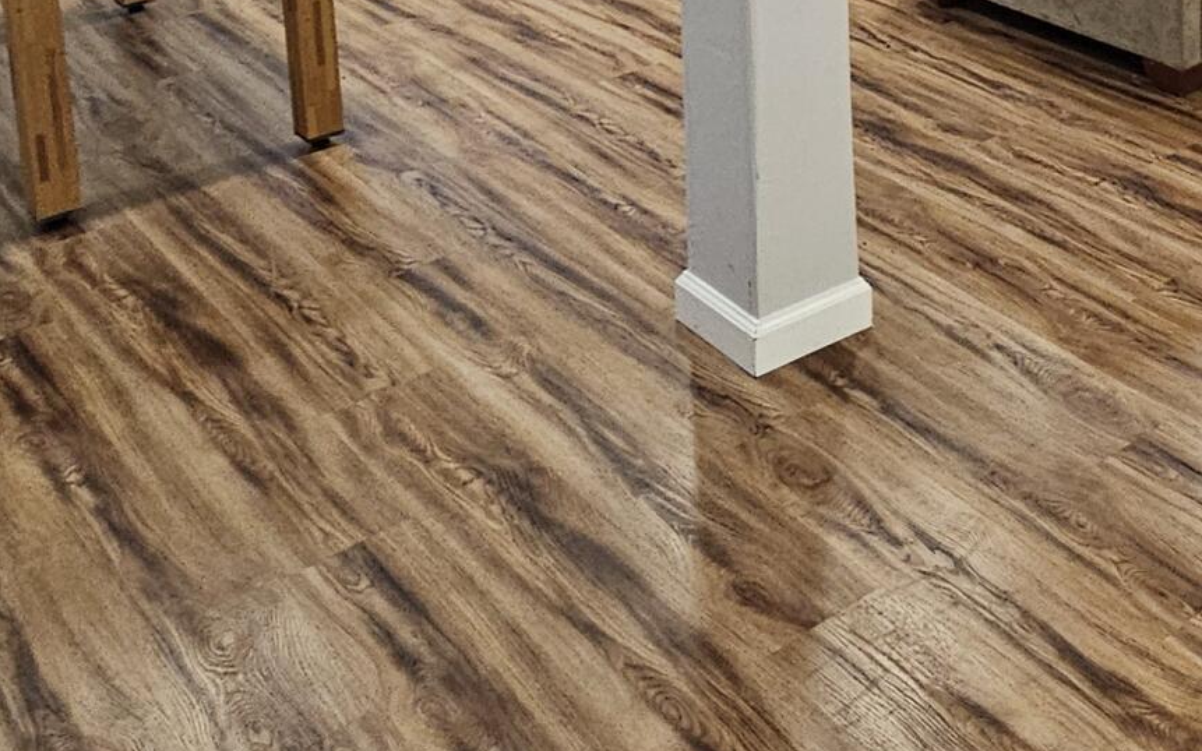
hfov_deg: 38.6
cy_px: -342
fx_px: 1572
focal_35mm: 48
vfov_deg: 22.5
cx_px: 1108
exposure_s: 1/60
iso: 320
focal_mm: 2.2
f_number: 2.2
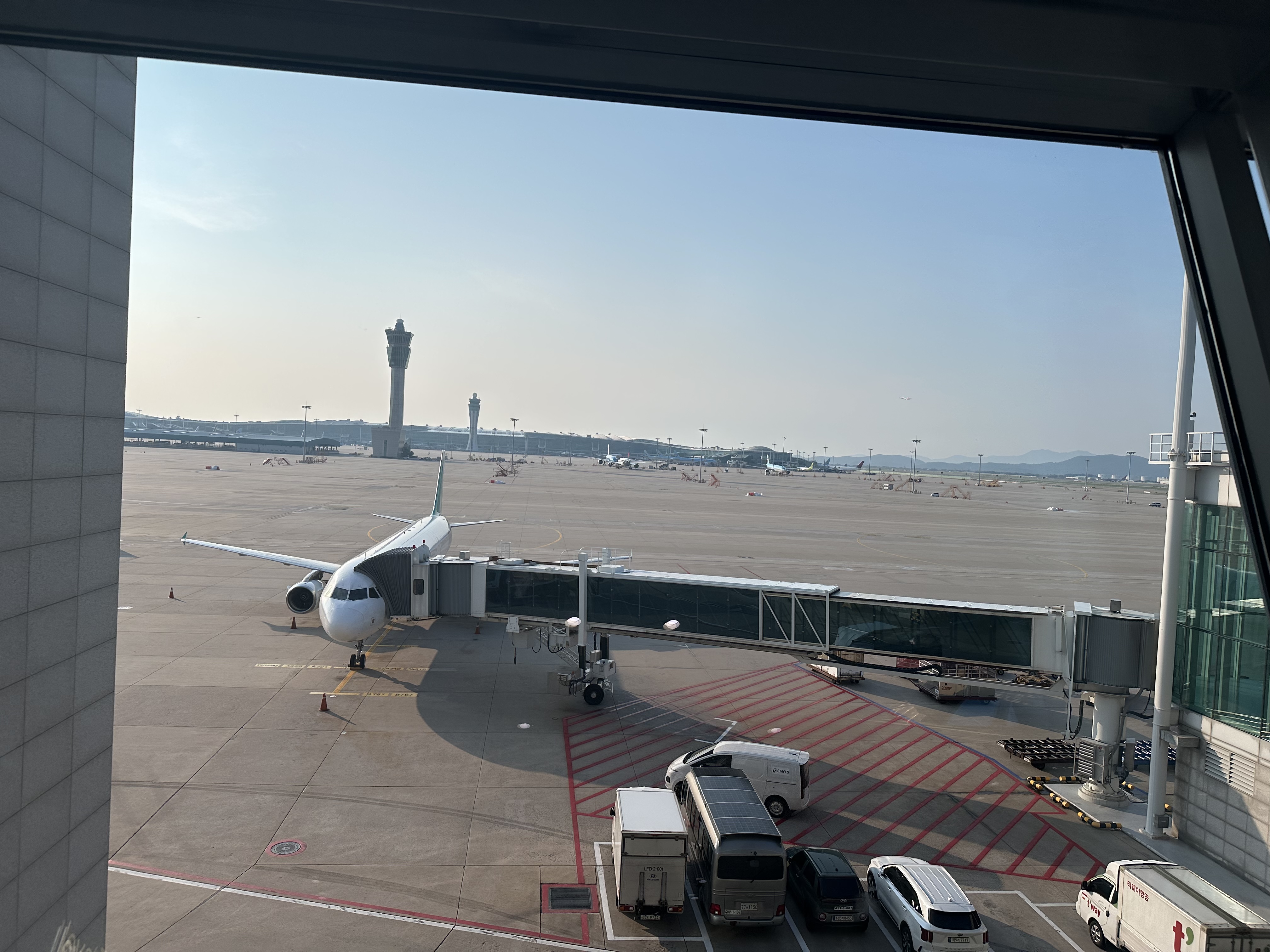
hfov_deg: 71.6
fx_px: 881
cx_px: 635
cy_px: 476
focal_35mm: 24
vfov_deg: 56.8
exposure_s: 1/5525
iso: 80
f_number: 1.78
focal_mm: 6.86
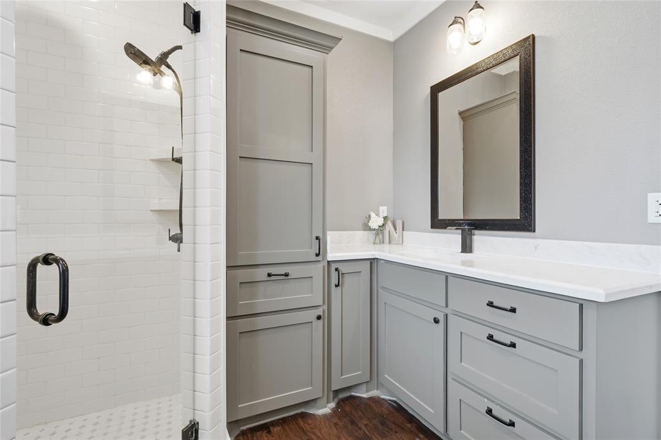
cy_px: 220
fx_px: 312
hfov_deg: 93.3
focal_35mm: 17
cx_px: 330
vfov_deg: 70.4
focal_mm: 17
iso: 160
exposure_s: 1/20
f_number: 8
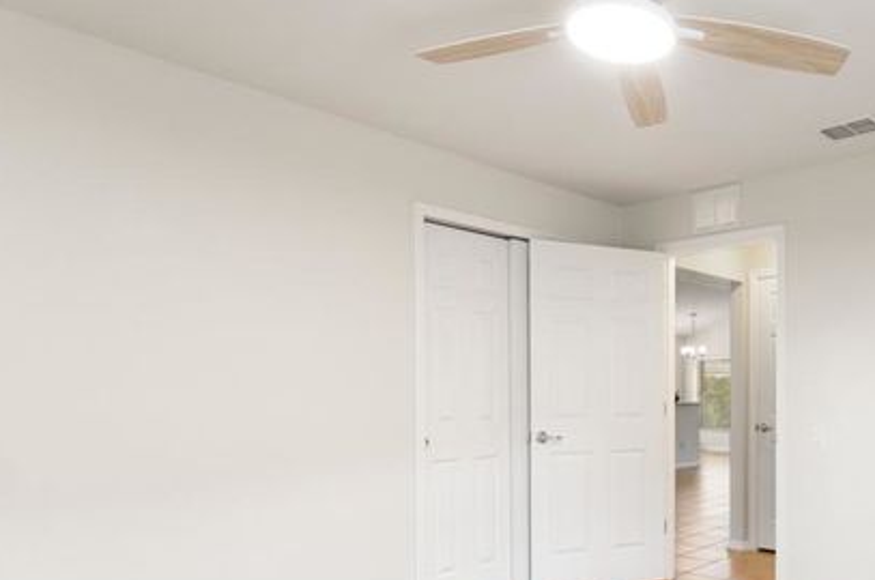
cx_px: 715
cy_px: 393
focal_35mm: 26
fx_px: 631
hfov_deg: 62.8
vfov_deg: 48.5
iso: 100
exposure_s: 1/100
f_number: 4
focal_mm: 10
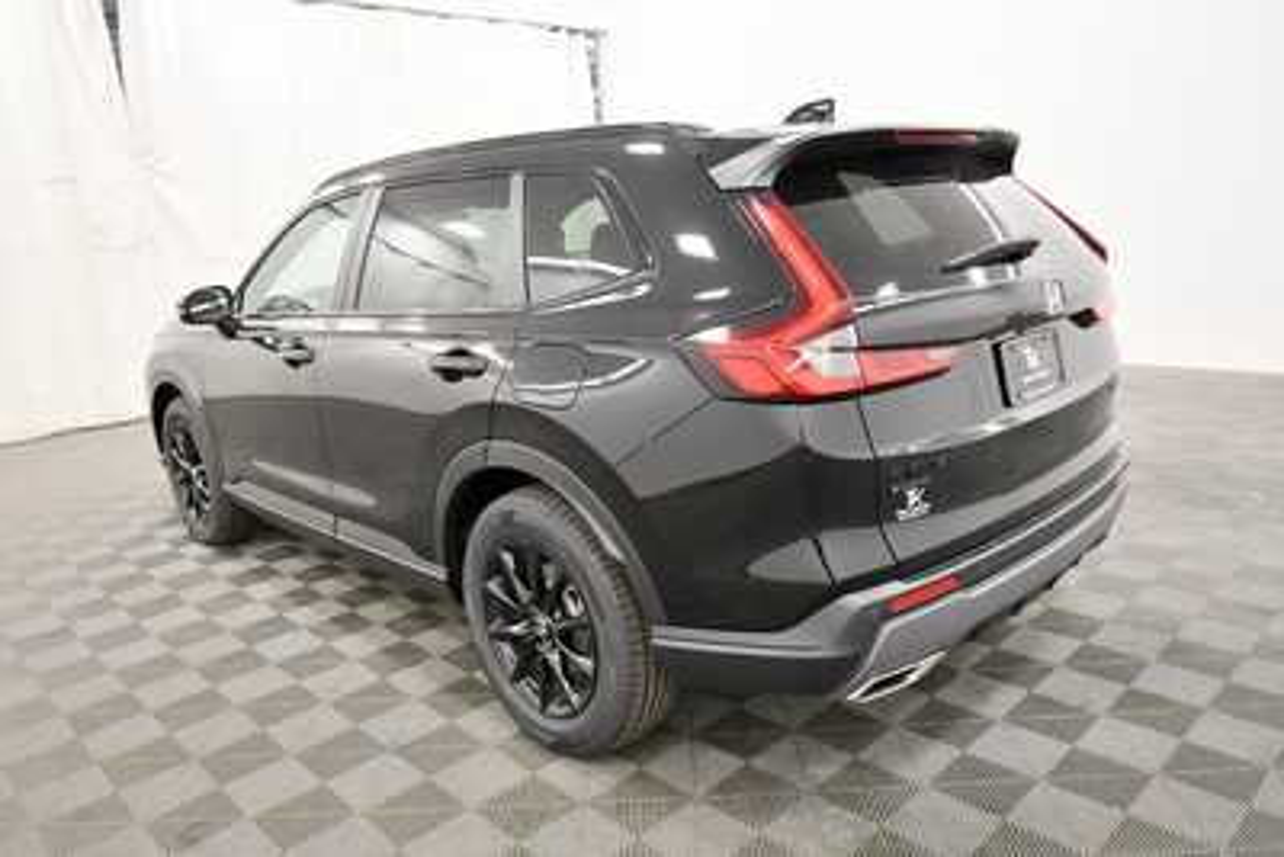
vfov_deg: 51.3
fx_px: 892
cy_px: 428
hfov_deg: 71.5
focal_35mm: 25
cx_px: 642
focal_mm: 17
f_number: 5.3
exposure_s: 1/125
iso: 2000
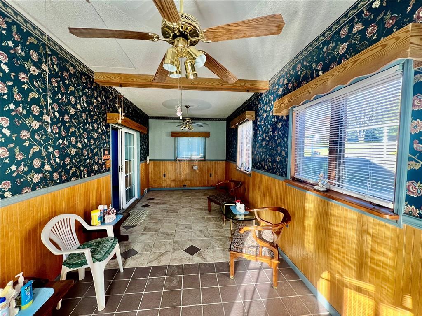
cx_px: 211
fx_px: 158
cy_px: 158
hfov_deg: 106.2
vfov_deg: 89.9
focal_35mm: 13
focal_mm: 1.57
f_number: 1.8
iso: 250
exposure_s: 1/98
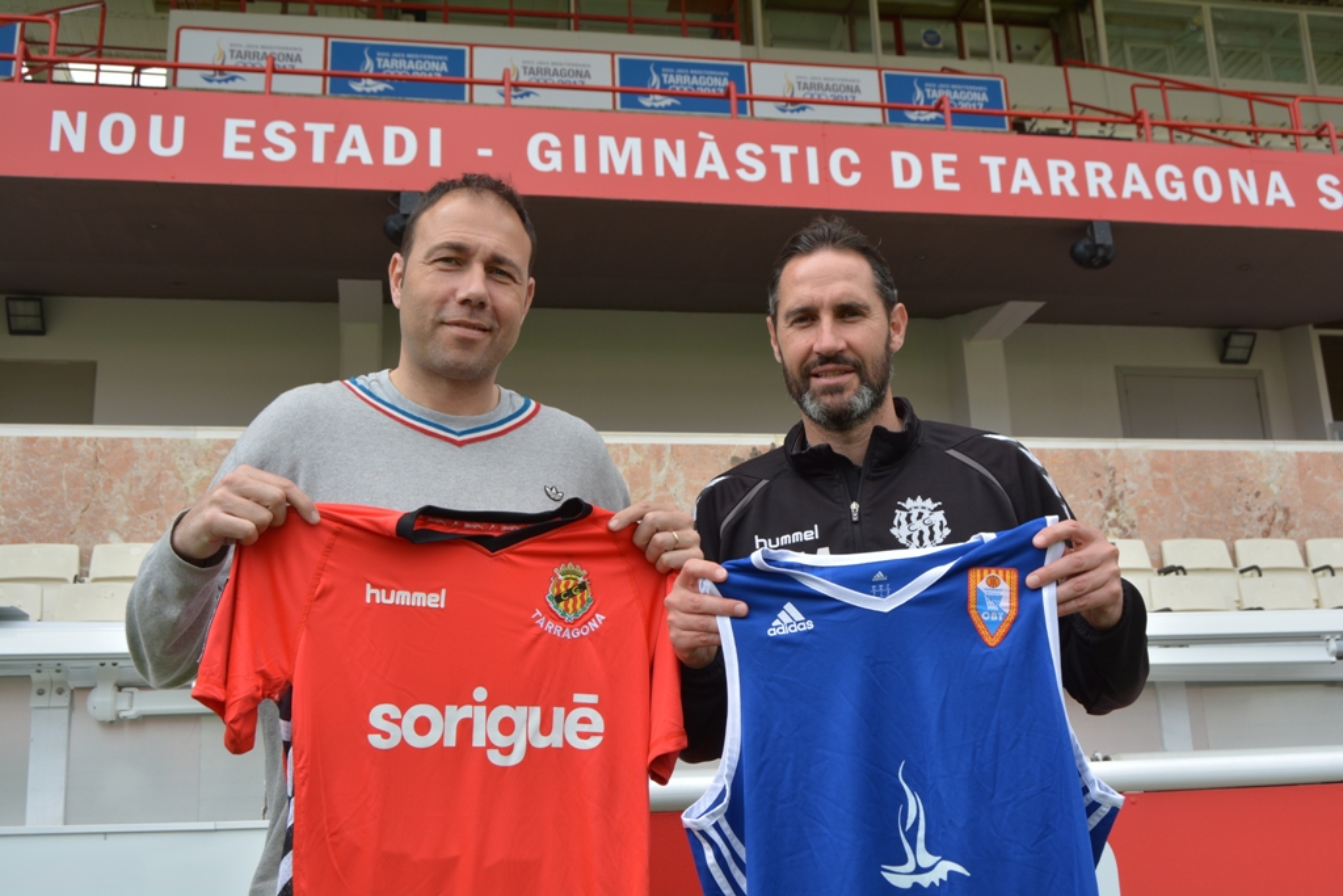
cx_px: 672
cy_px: 448
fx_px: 1455
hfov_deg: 49.5
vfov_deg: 34.2
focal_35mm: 39
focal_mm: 26
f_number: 8
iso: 100
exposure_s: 1/250
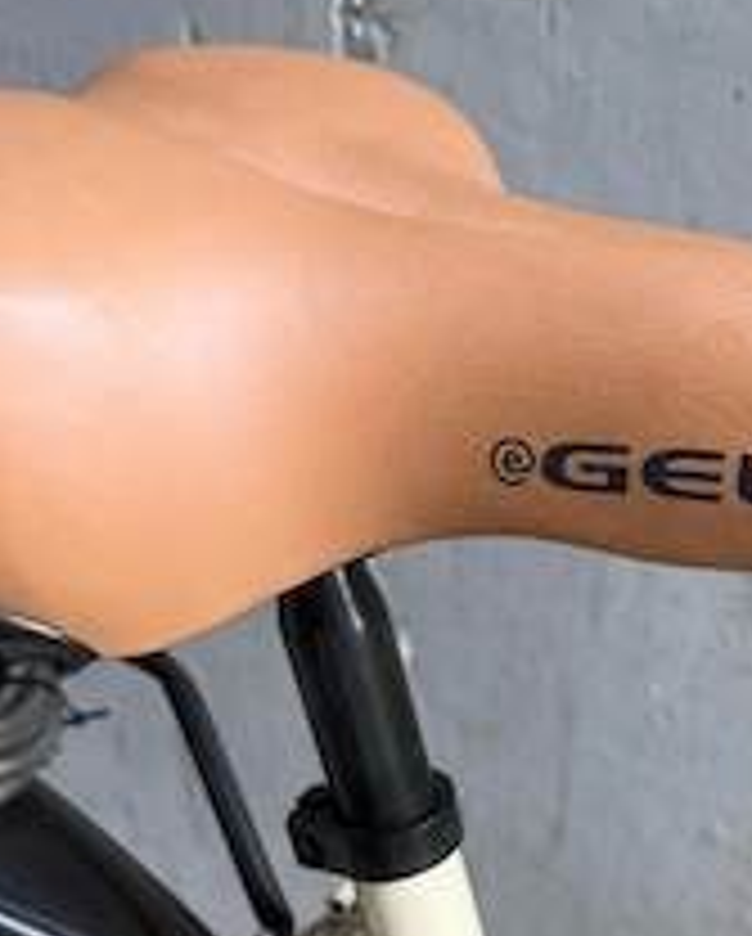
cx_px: 383
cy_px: 756
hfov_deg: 33.5
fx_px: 1249
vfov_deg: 39.4
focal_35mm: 45
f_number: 1.78
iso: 200
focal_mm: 6.76
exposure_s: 1/121
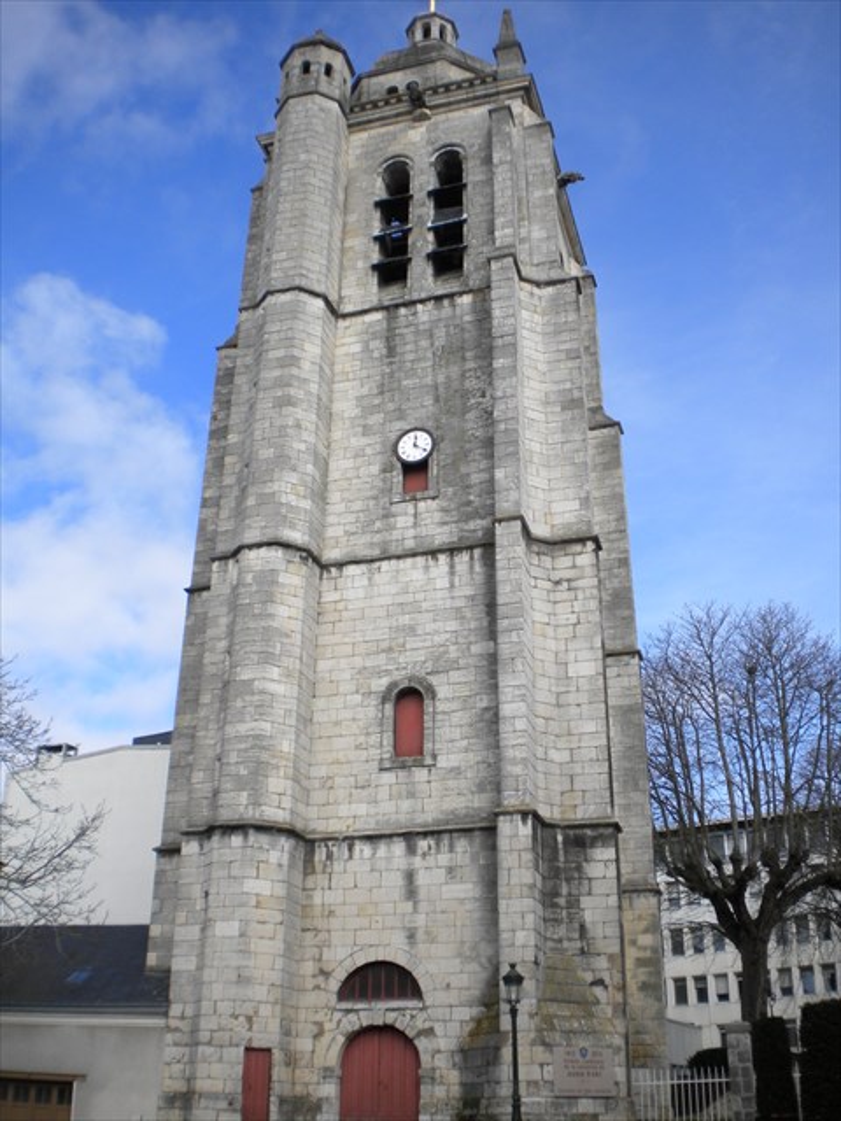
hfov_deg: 40.7
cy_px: 560
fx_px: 1134
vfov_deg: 52.6
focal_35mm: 35
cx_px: 420
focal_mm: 6.3
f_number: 4.6
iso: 80
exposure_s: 1/493
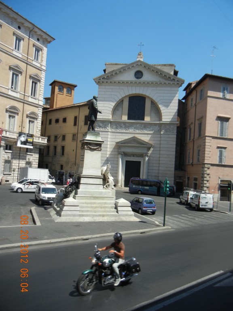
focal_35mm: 30
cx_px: 116
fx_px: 269
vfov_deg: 60.0
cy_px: 156
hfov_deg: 46.8
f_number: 7
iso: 160
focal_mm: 5.4
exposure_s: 1/394
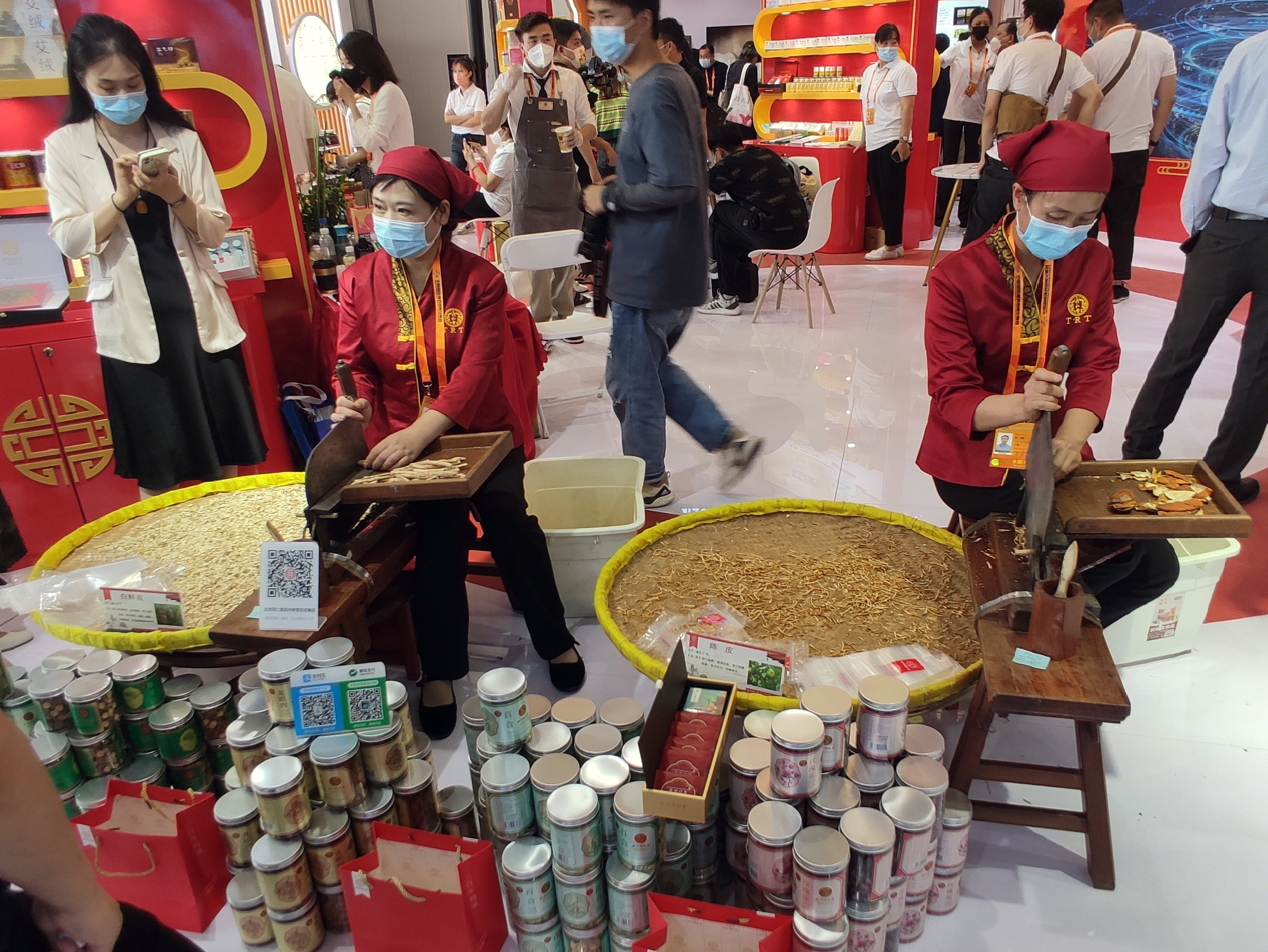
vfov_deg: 54.9
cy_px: 512
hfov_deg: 69.4
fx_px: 916
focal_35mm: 25
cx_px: 625
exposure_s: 1/50
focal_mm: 2.25
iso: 127
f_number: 2.2
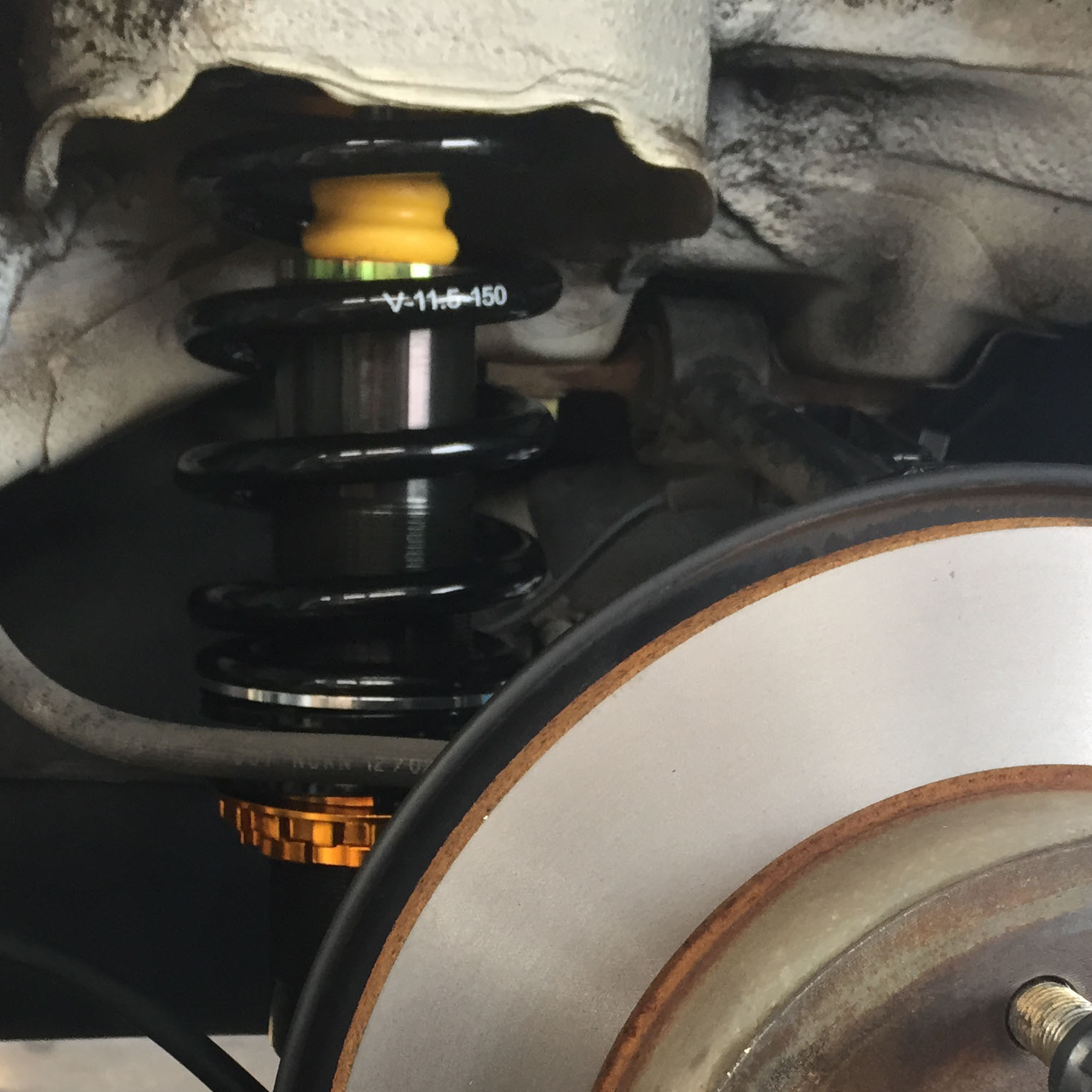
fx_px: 1963
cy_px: 871
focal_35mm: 55
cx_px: 619
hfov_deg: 31.1
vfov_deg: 30.4
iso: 40
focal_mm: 4.15
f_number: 2.2
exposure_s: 1/30
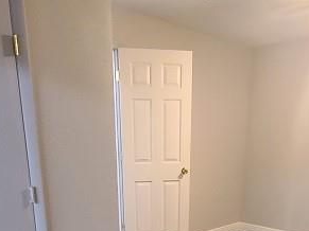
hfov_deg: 51.3
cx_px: 164
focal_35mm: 36
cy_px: 252
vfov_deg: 34.4
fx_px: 321
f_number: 2.2
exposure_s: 1/30
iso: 500
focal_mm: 2.2
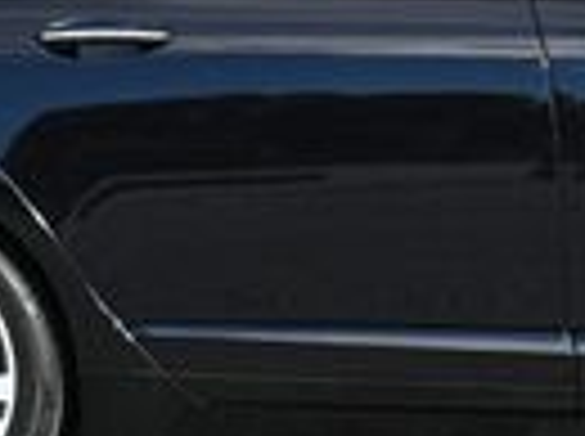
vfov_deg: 5.5
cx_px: 621
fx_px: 4487
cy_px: -229
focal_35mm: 266
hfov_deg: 7.4
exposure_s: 1/250
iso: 160
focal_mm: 28
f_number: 8
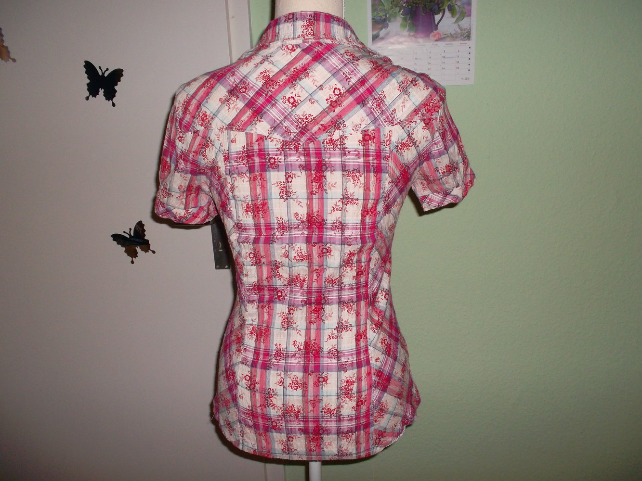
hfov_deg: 63.4
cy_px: 240
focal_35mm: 28
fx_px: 519
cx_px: 321
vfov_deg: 49.8
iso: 100
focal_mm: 4.1
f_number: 3.3
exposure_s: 1/45
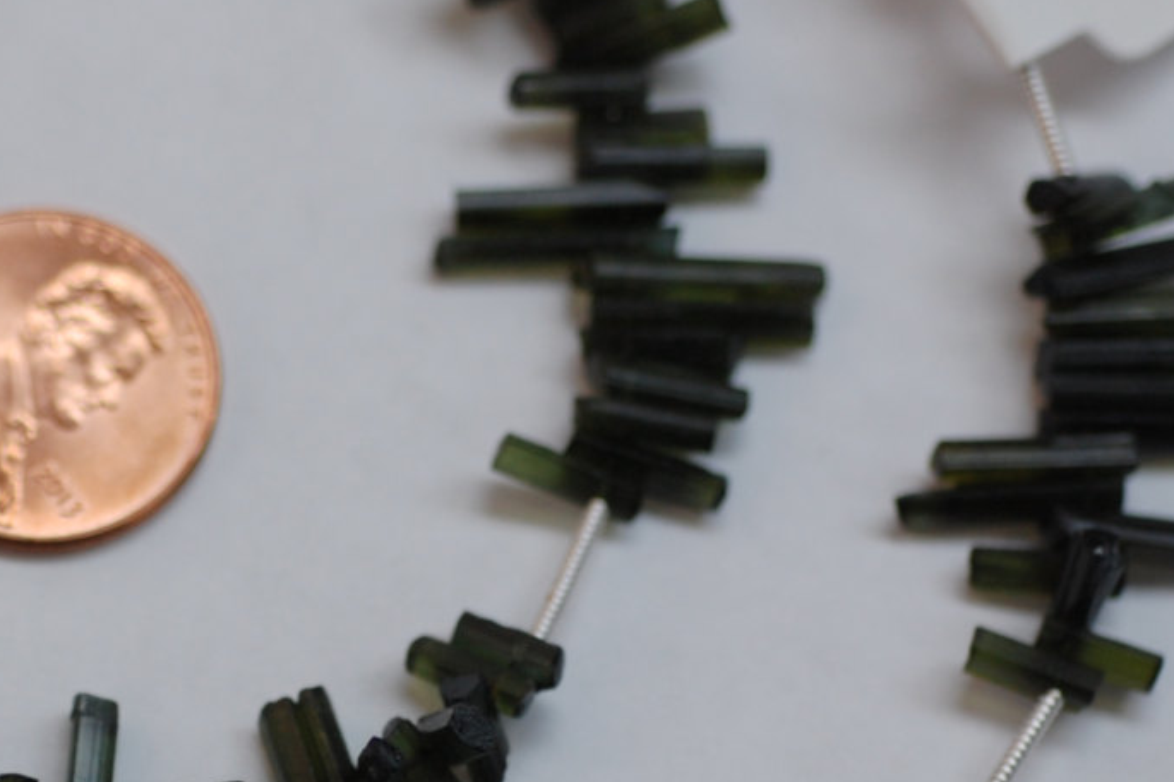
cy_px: 695
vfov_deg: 6.9
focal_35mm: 197
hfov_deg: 10.4
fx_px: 6421
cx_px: 288
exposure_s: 1/200
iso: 400
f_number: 3.3
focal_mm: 60
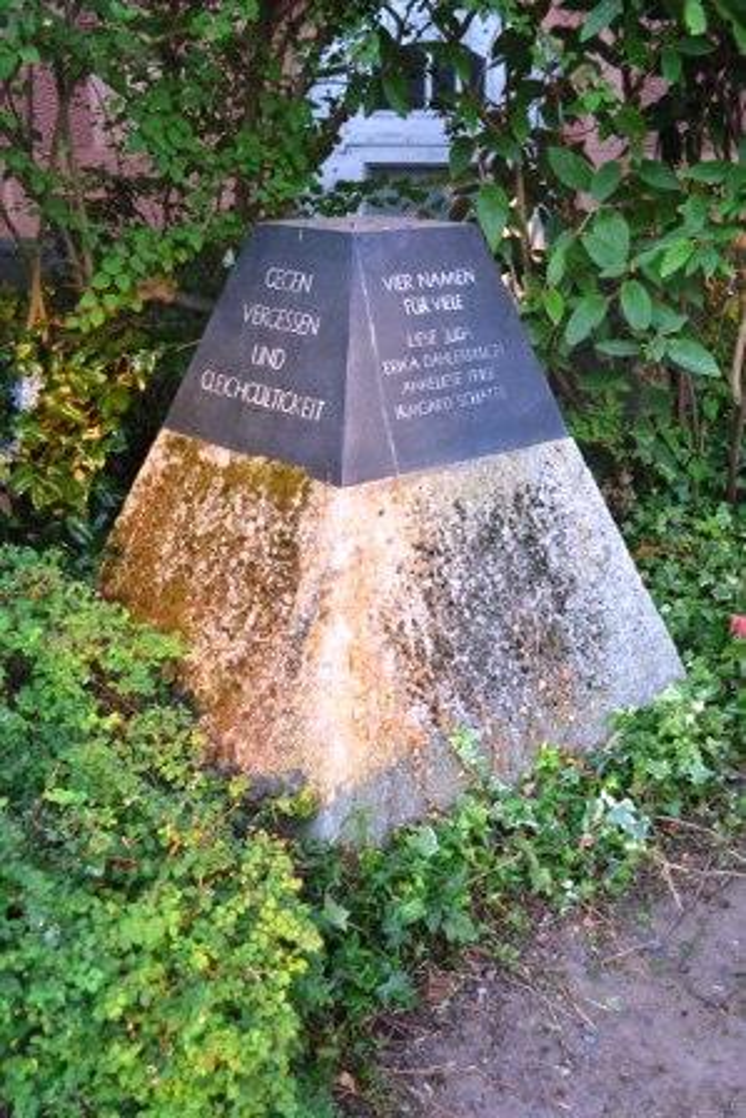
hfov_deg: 34.2
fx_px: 1211
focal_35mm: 39
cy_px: 559
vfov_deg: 49.5
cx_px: 373
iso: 160
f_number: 4.2
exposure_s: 1/30
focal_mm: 26
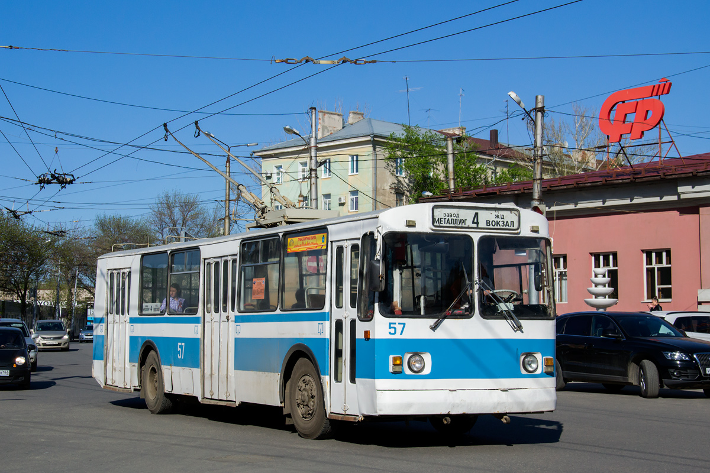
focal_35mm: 57
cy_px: 236
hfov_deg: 35.1
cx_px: 355
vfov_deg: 23.8
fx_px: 1124
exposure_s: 1/1250
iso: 400
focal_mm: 38
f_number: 8
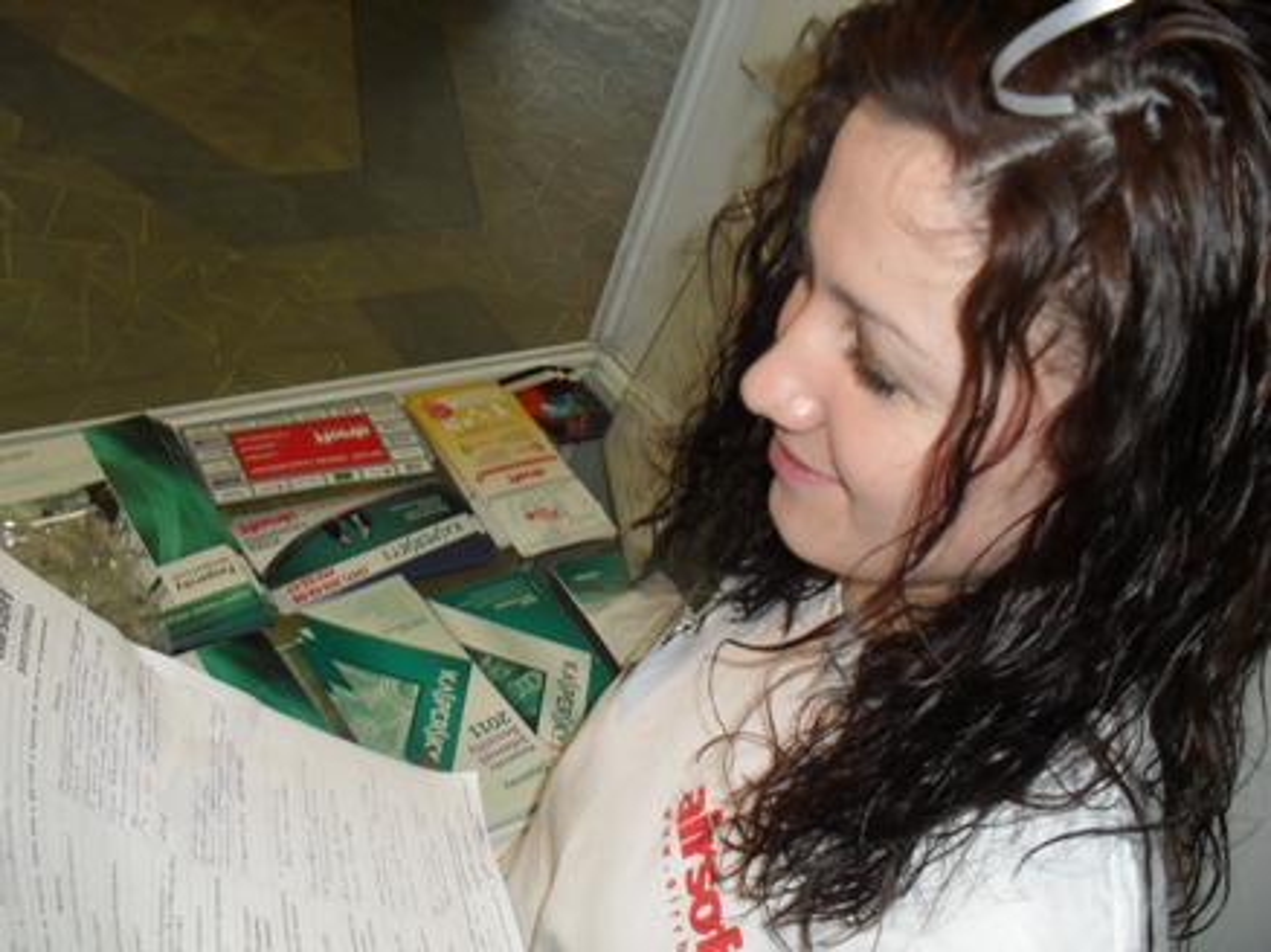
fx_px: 1284
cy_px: 476
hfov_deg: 52.7
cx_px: 636
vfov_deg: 40.7
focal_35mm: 35
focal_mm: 6.3
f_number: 3.2
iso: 200
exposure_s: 1/45
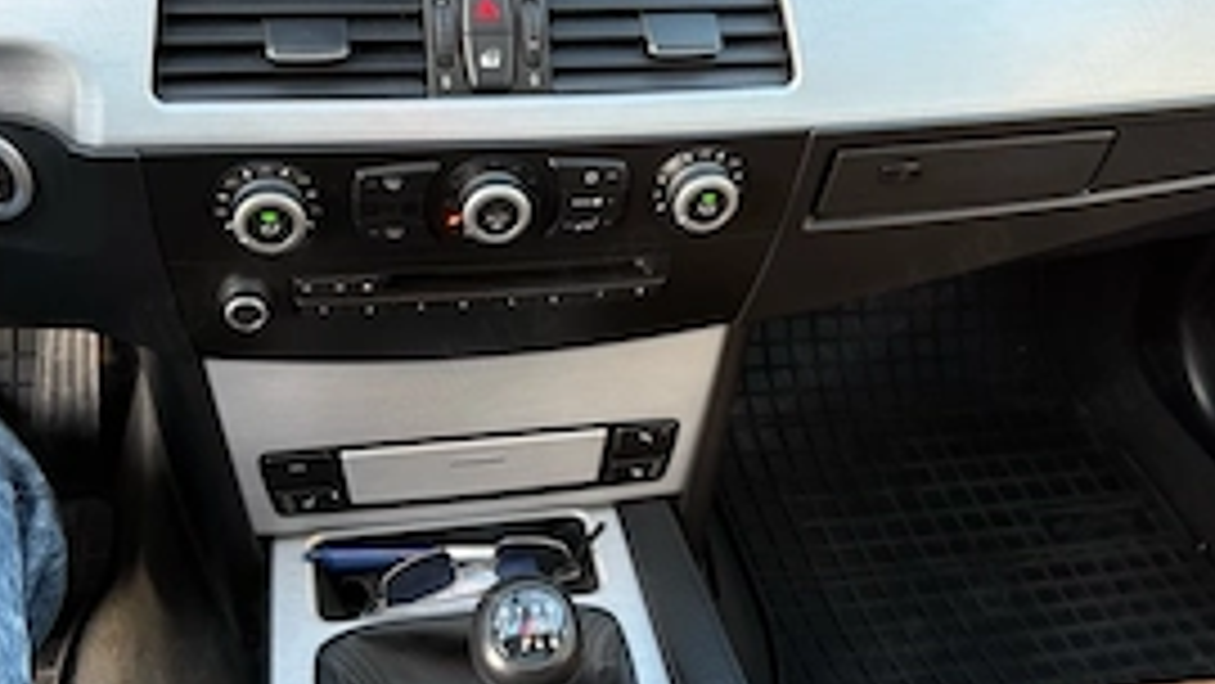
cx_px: 608
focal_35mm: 42
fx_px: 1353
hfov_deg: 48.3
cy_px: 382
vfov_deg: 28.3
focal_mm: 5.96
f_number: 1.6
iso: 125
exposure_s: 1/50
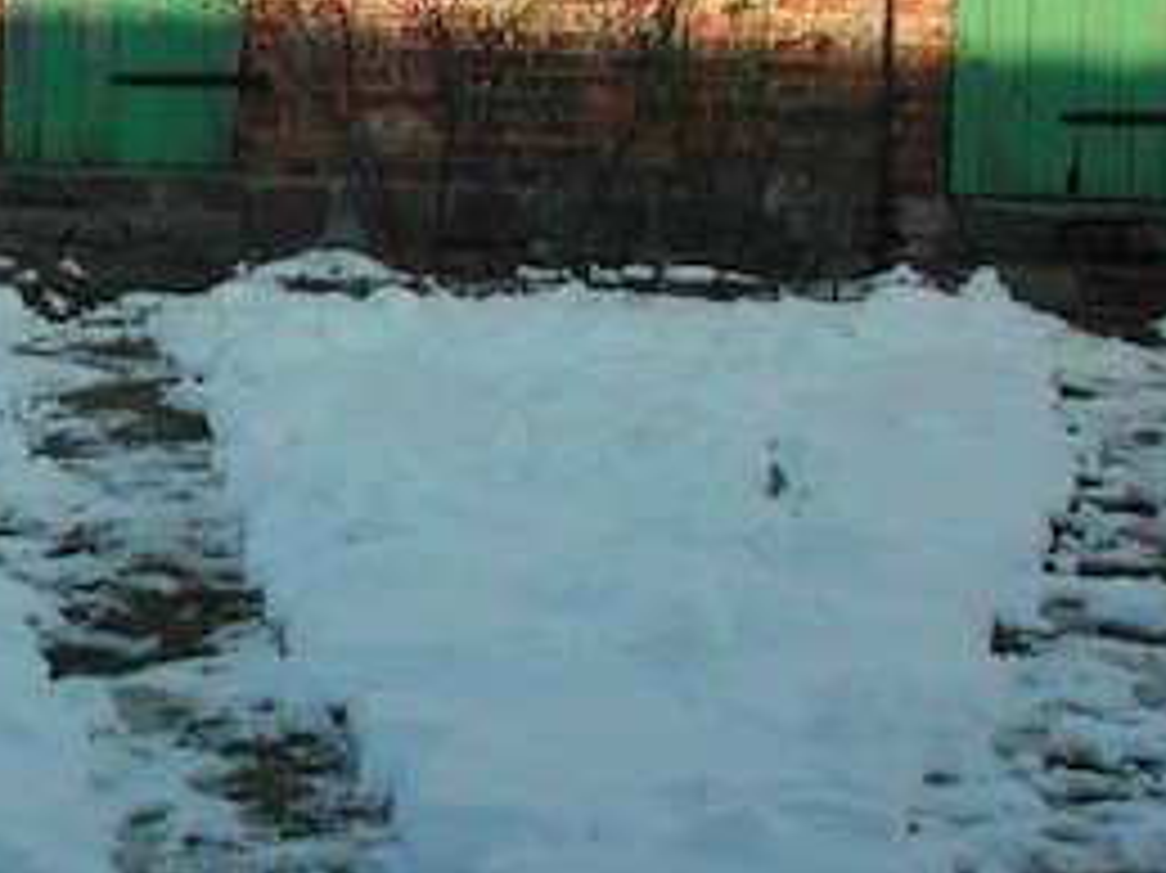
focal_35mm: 94
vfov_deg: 15.7
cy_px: 338
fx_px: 3165
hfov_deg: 20.0
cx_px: -86
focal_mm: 8
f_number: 7.6
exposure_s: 1/296
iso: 100
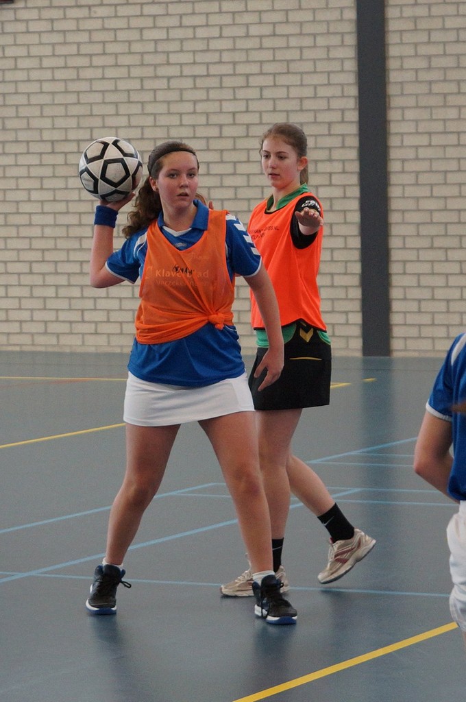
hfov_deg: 18.1
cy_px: 351
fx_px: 1460
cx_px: 233
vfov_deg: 27.0
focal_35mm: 75
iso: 800
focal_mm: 50
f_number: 3.2
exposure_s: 1/250
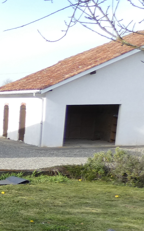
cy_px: 226
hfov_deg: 12.3
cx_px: -204
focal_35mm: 84
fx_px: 528
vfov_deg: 23.7
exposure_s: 1/500
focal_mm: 3.6
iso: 80
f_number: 2.8
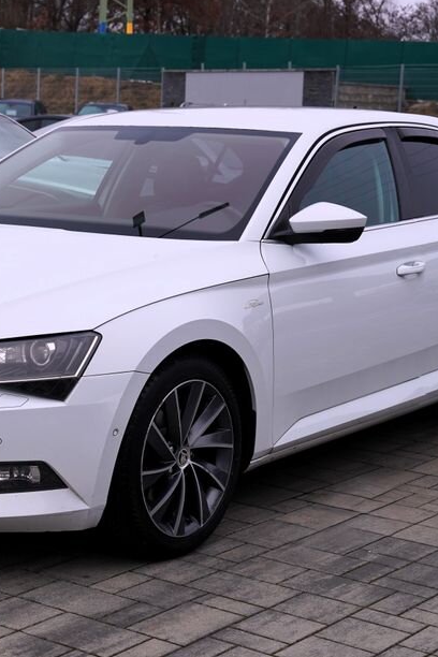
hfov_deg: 17.7
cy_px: 327
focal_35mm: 77
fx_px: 1405
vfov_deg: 26.3
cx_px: 156
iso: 100
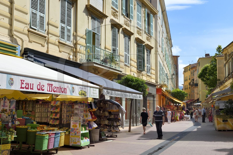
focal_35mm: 48
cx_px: 116
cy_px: 78
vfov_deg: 28.0
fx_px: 310
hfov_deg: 41.1
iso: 200
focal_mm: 48
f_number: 13
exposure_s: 1/250
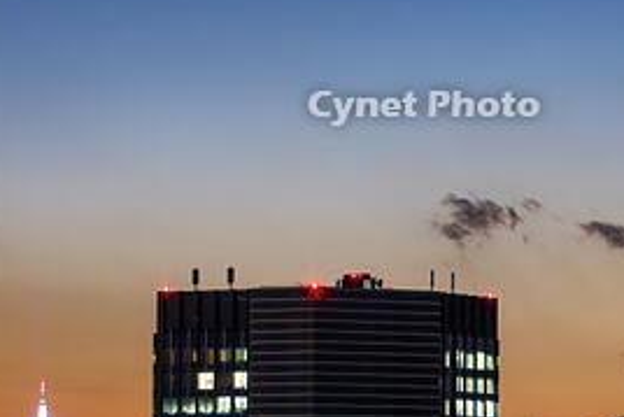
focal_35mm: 224
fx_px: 3885
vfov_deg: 6.1
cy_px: 431
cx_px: 645
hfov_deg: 9.1
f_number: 11
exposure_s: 15
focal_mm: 100
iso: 100
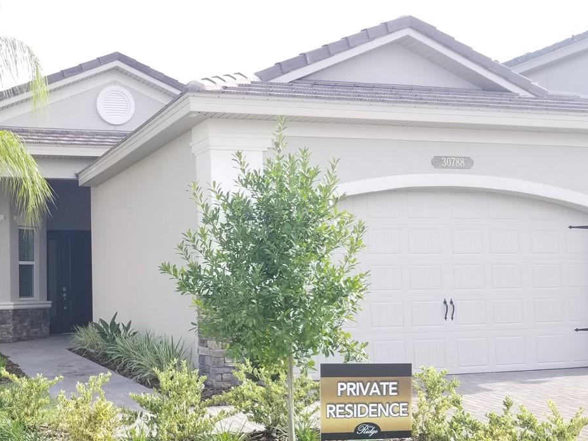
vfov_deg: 31.5
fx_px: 781
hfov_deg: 40.5
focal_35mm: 46
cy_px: 238
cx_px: 179
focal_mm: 4.25
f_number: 1.7
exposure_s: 1/540
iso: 50
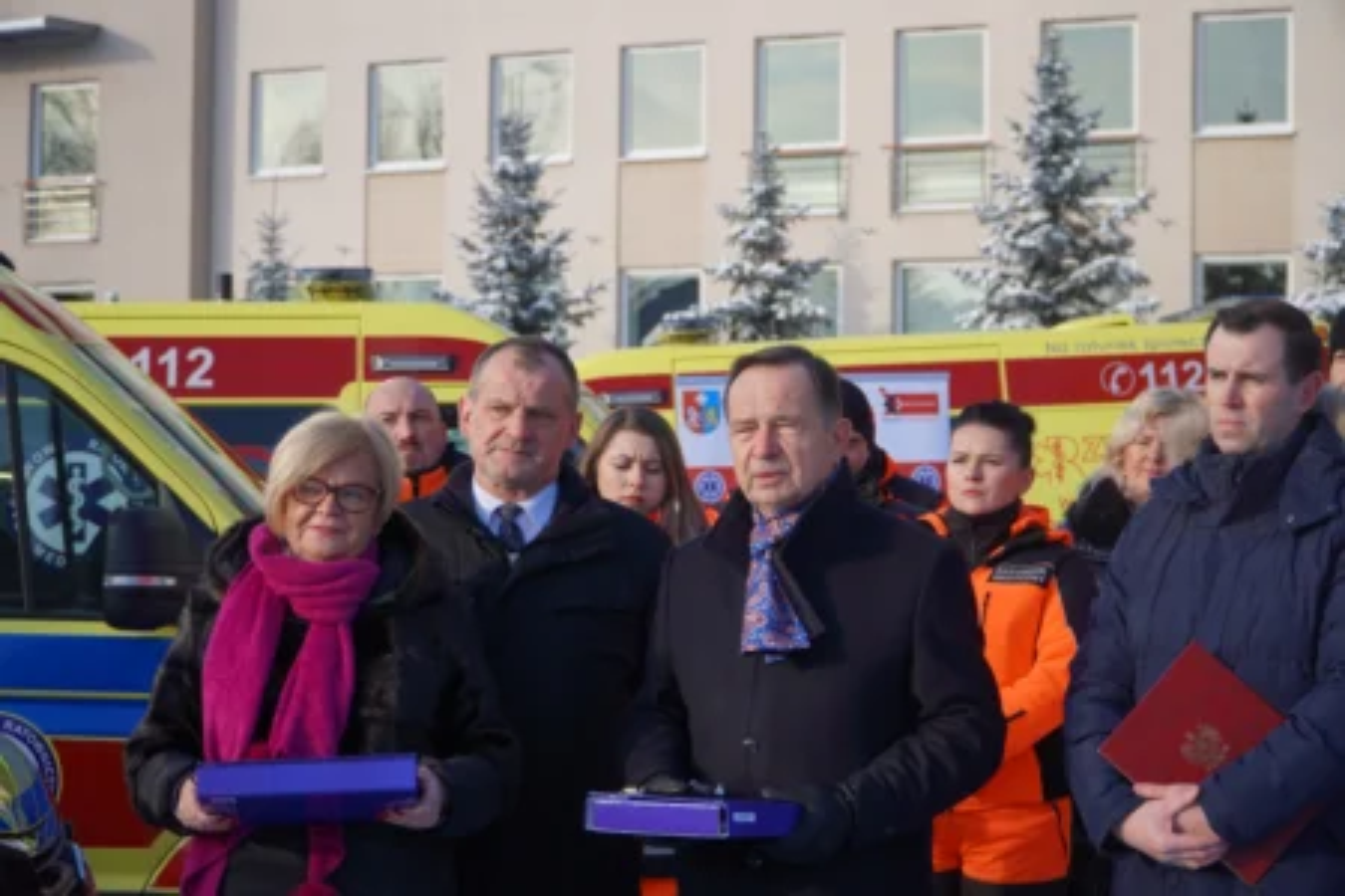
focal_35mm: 72
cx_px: 672
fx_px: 2690
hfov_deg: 28.1
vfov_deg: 18.9
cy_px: 448
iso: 100
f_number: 4.5
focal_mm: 48
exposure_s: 1/400
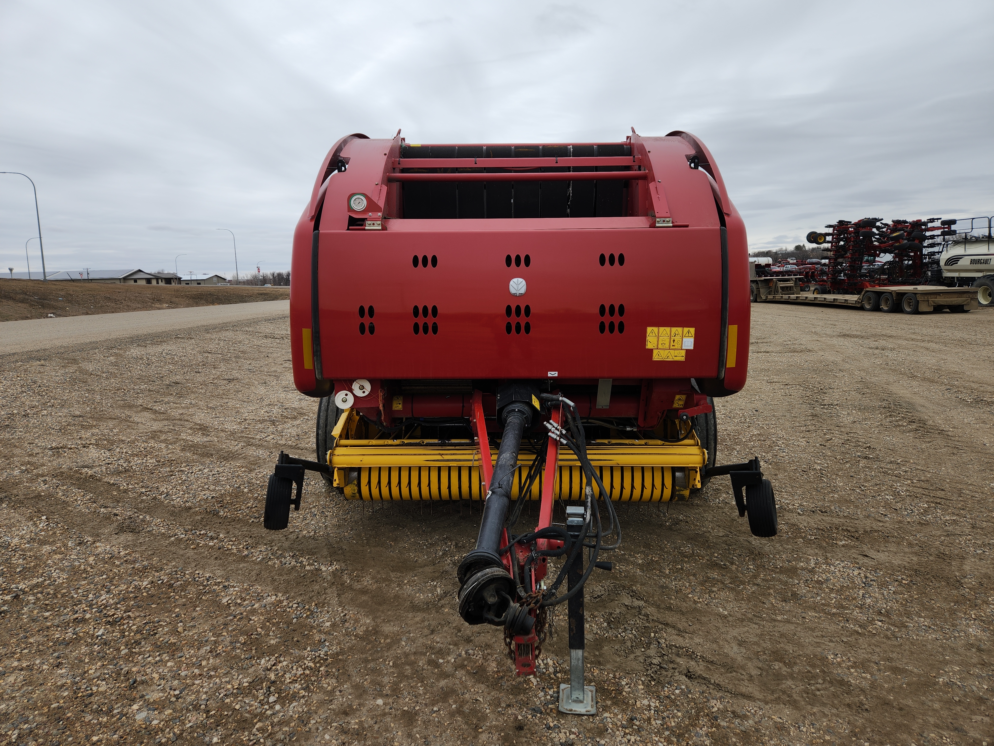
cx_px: 497
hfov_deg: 73.9
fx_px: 660
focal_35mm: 23
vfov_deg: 58.9
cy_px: 373
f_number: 1.8
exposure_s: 1/633
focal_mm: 5.4
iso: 20
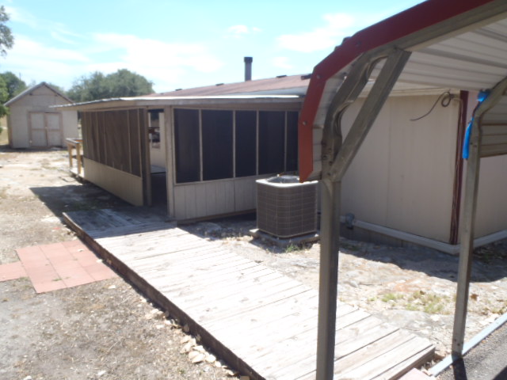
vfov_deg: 49.7
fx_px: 410
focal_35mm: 28
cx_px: 254
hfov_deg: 63.4
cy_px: 190
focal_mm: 5
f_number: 3.9
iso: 80
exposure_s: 1/320
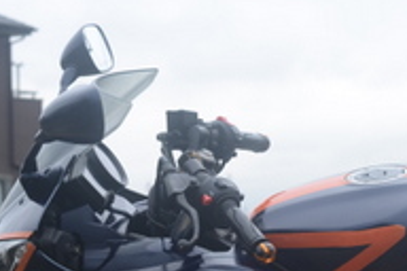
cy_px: 355
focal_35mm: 167
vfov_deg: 8.1
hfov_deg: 12.1
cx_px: 422
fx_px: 1888
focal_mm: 50
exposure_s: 1/200
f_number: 7.1
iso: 100
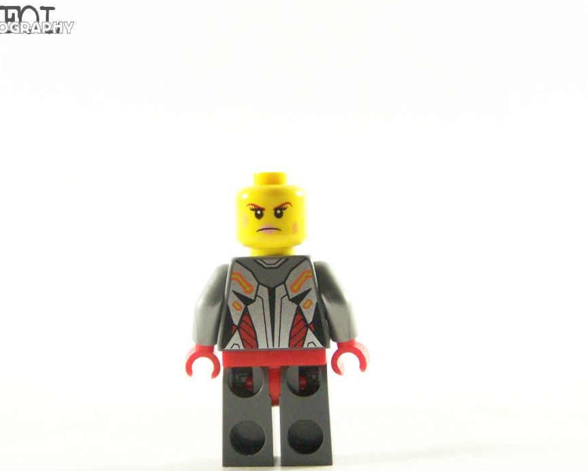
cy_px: 252
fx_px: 1340
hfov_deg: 24.7
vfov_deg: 19.9
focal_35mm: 77
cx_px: 283
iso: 400
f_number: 3.2
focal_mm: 11.1
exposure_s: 1/60
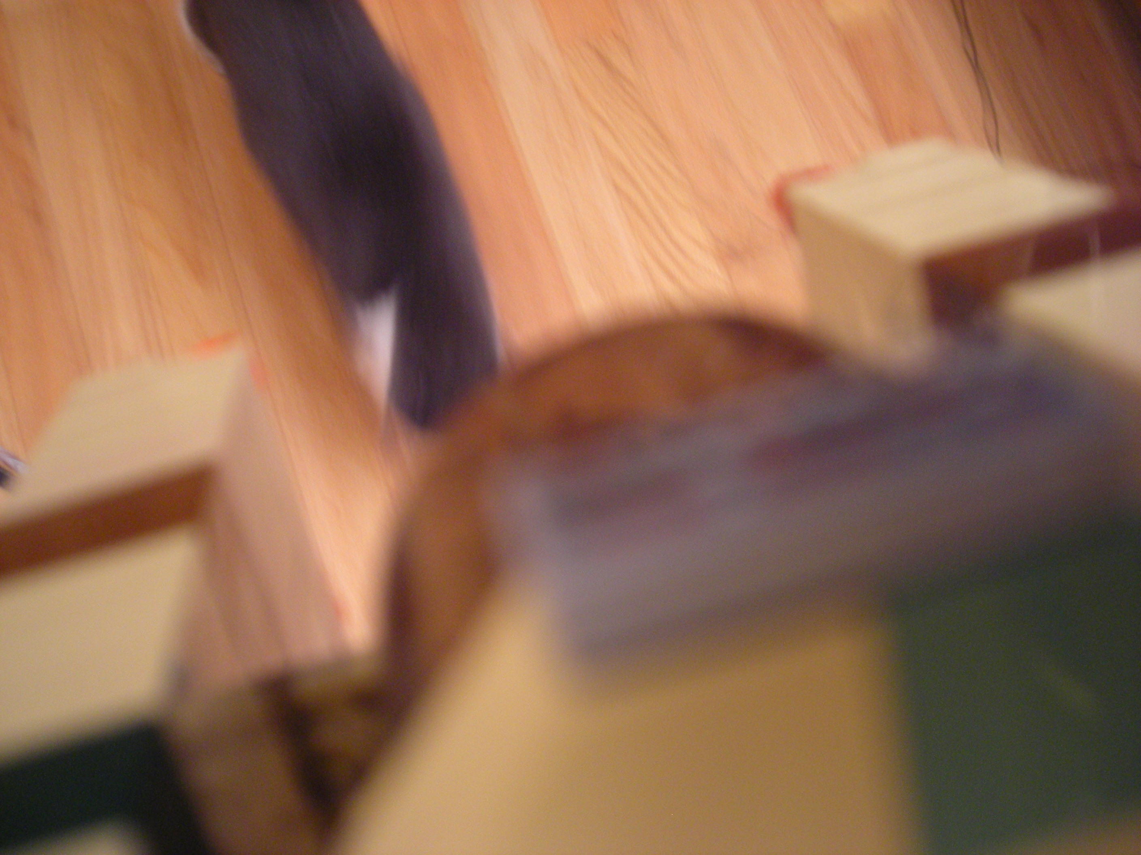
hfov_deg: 49.0
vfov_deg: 37.7
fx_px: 1253
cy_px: 428
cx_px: 570
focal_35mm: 38
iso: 200
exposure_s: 1/6.3
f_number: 3.2
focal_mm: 6.3
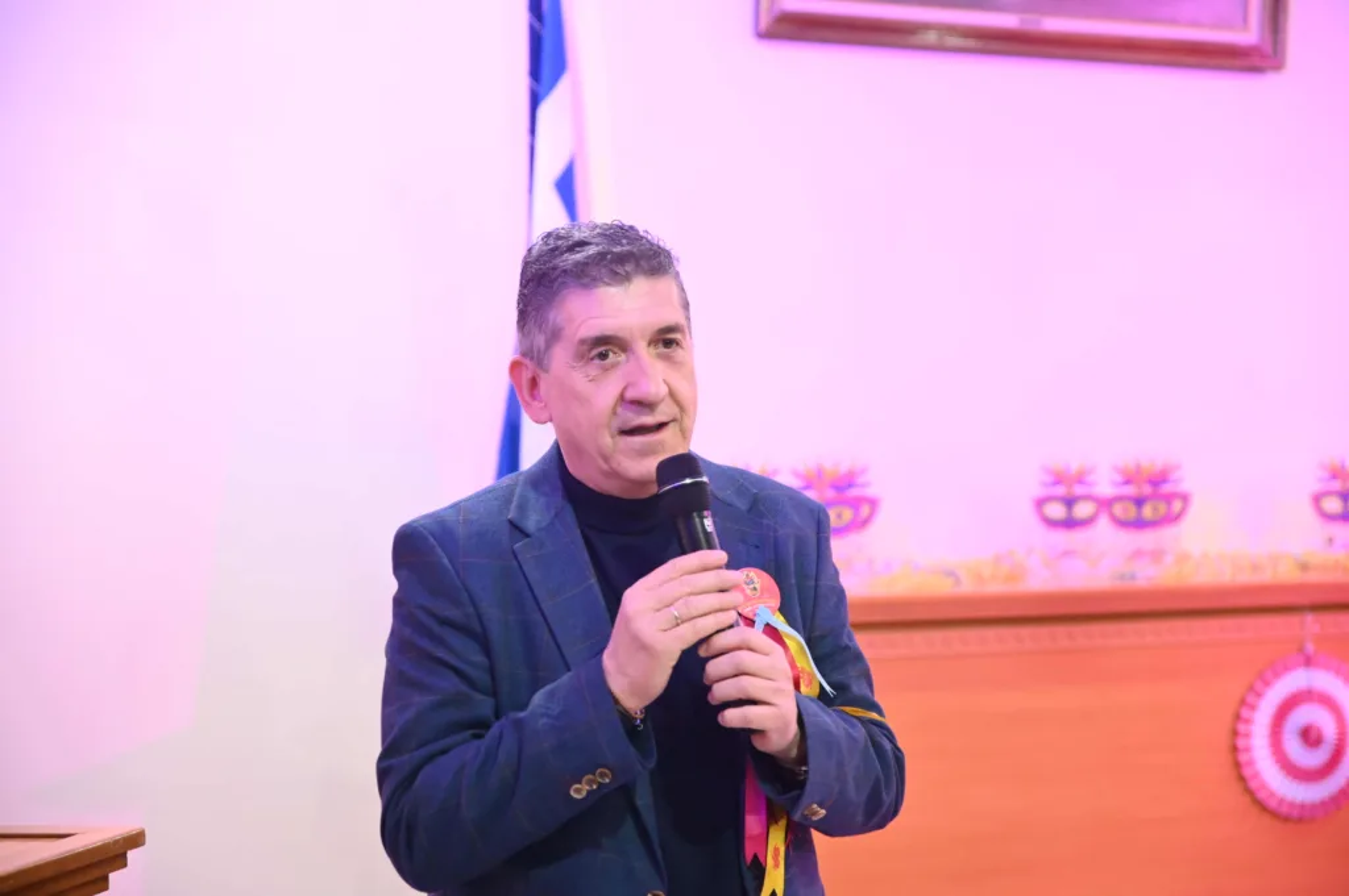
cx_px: 674
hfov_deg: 33.4
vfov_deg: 22.6
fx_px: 2246
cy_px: 448
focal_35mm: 60
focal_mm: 60
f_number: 2.8
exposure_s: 1/250
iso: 6400
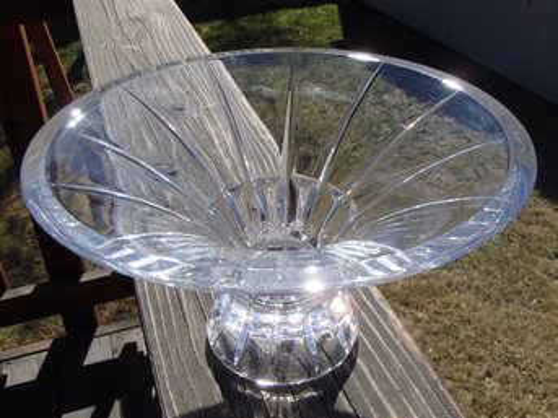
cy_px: 209
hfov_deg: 50.2
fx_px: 596
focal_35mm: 37
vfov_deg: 38.6
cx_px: 279
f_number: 4.7
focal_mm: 6.64
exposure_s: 1/640
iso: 100
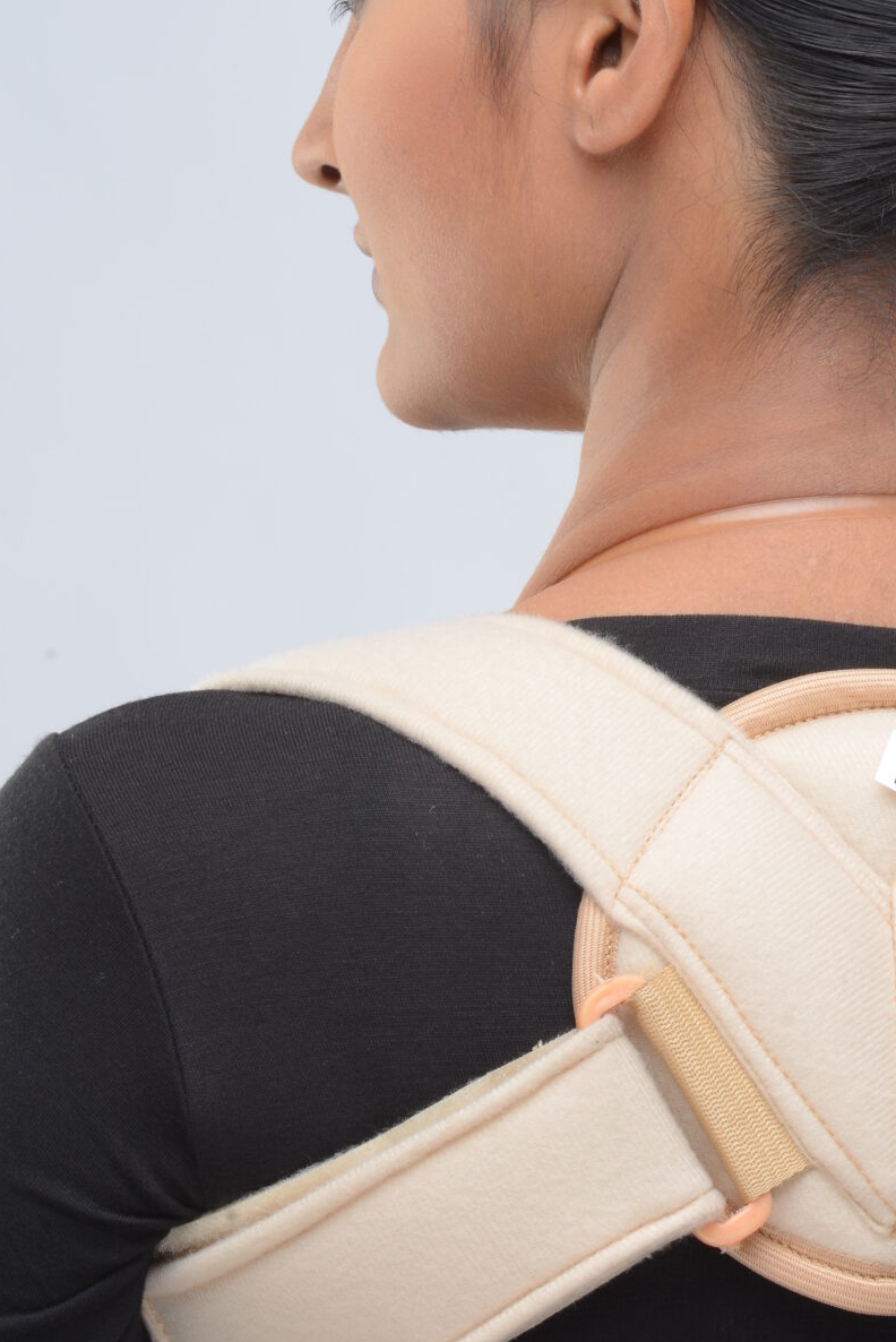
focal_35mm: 313
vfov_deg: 6.6
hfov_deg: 4.4
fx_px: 11671
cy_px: 608
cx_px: 779
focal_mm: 145
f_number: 18
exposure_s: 1/125
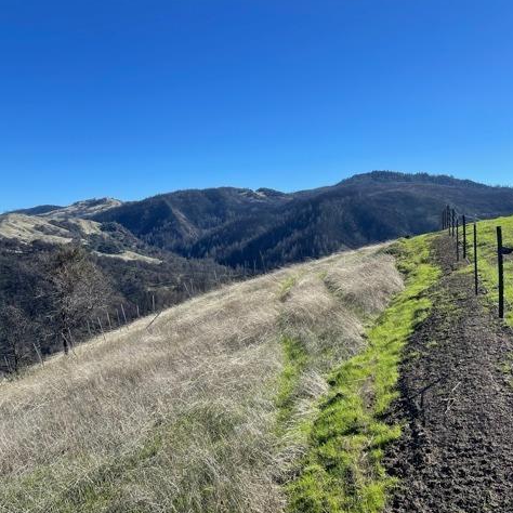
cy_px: 256
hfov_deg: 52.3
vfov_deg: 52.5
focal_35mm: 31
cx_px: 293
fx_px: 520
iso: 32
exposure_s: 1/3086
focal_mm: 5.1
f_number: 1.6
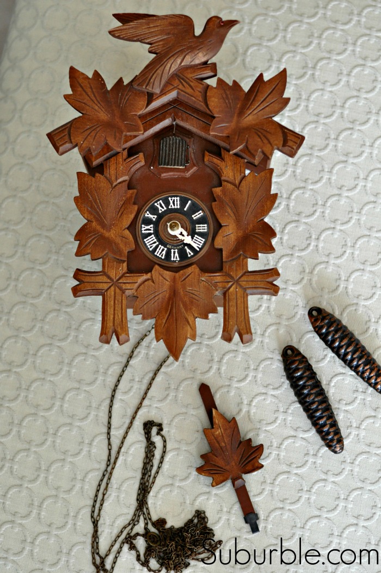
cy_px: 286
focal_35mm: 75
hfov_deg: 18.1
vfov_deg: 27.0
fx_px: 1194
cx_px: 190
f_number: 2.8
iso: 800
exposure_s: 1/80
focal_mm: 50
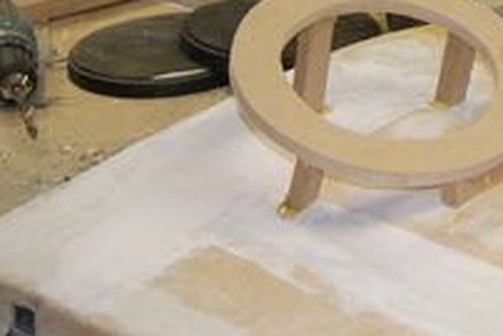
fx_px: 1860
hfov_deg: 14.3
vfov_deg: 10.2
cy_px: -16
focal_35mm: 133
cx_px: 772
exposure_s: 1/60
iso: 400
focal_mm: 28
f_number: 4.5
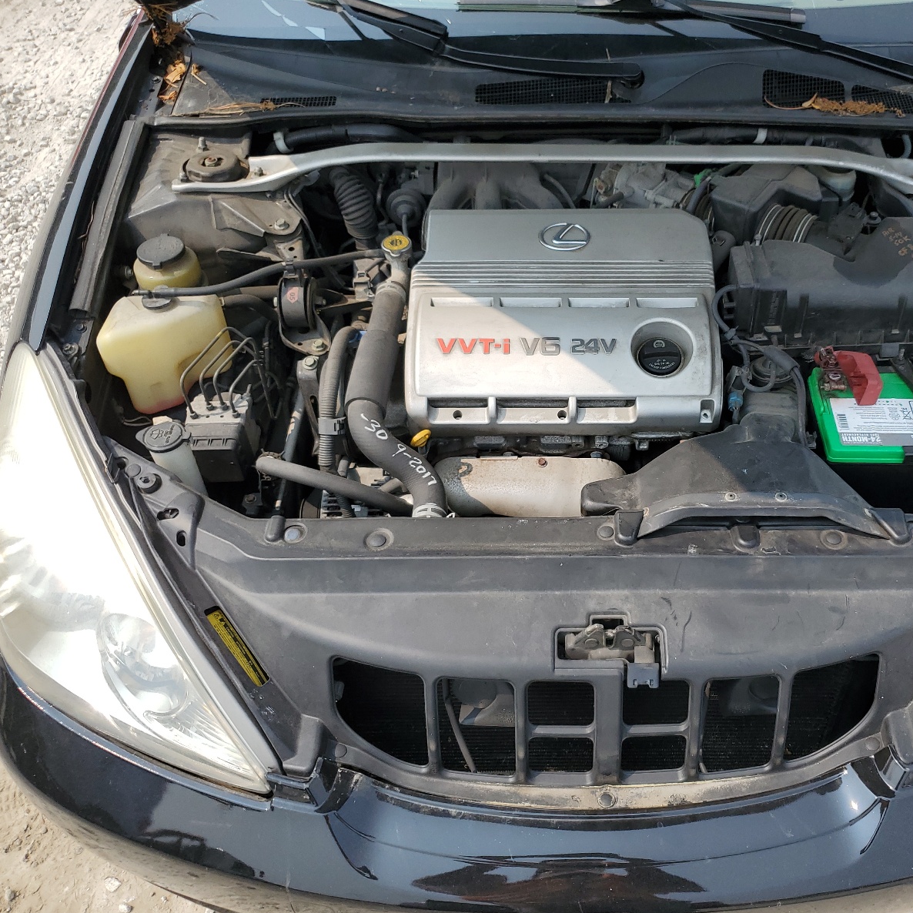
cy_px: 459
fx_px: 925
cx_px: 591
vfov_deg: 52.5
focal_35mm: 31
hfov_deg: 51.8
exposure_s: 1/2000
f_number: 1.5
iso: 50
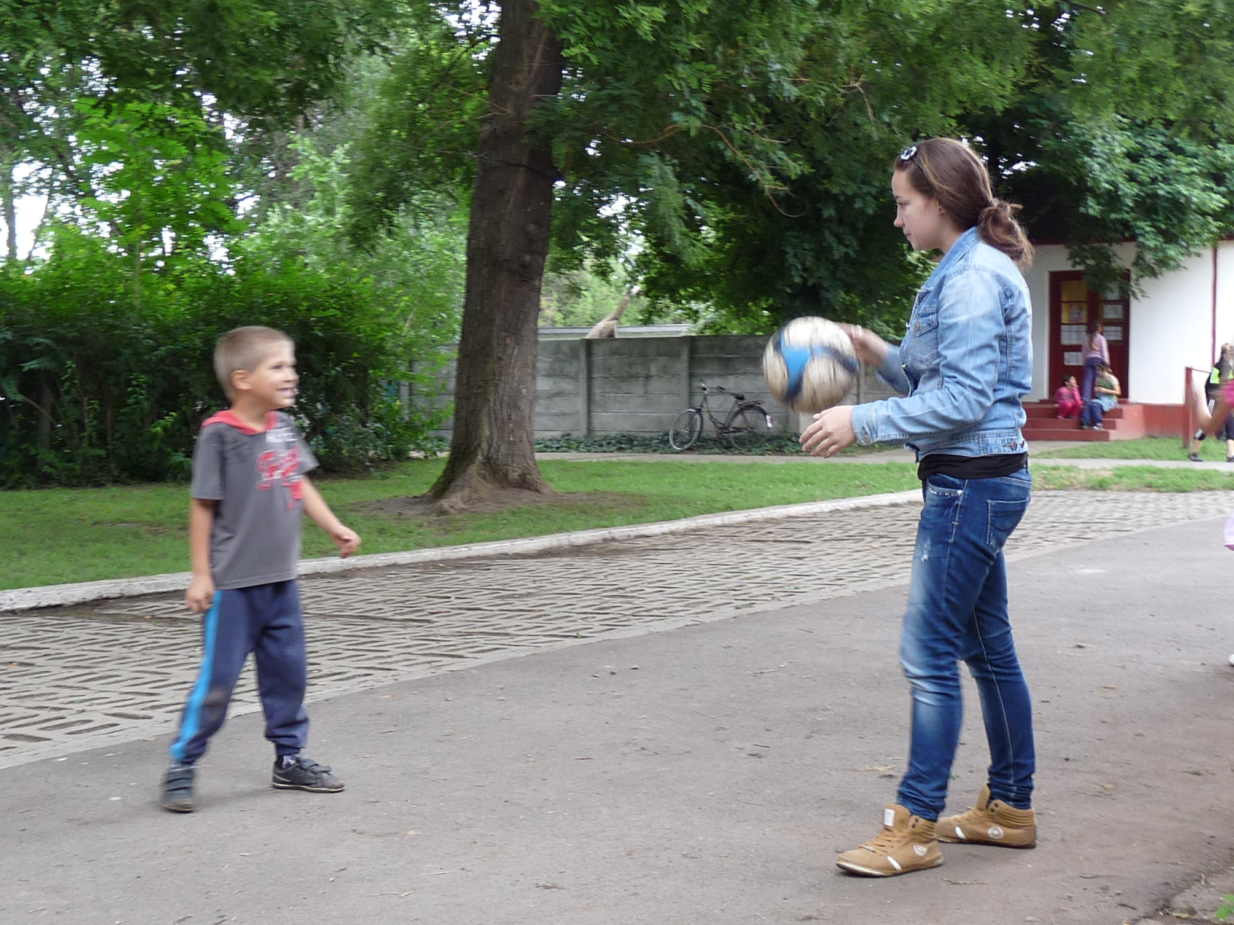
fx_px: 1853
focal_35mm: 52
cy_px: 458
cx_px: 613
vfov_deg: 28.0
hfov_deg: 36.8
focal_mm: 5.1
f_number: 2.8
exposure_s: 1/30
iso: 100
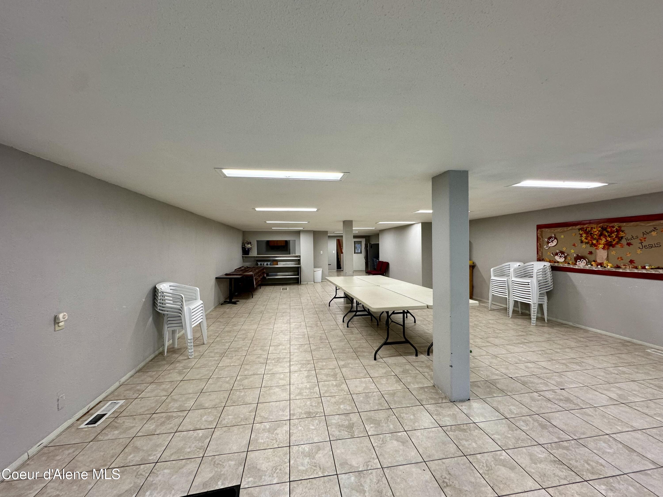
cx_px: 332
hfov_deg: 102.1
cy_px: 248
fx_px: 268
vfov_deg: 85.7
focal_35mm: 14
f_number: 2.2
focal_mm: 2.22
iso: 125
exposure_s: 1/120
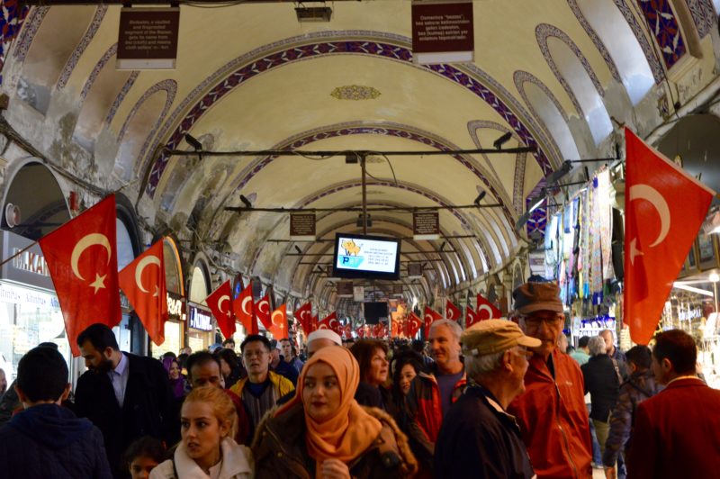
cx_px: 360
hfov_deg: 45.0
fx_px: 869
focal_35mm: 44
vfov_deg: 30.8
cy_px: 240
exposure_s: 1/50
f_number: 8
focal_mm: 29
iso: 1600
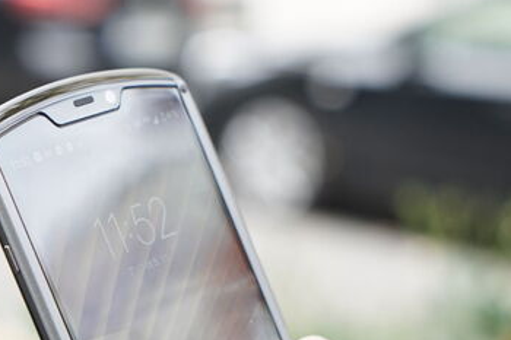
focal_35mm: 140
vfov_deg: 9.6
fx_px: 1986
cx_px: 237
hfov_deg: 14.7
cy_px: 463
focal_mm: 51
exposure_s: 1/80
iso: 320
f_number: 4.5
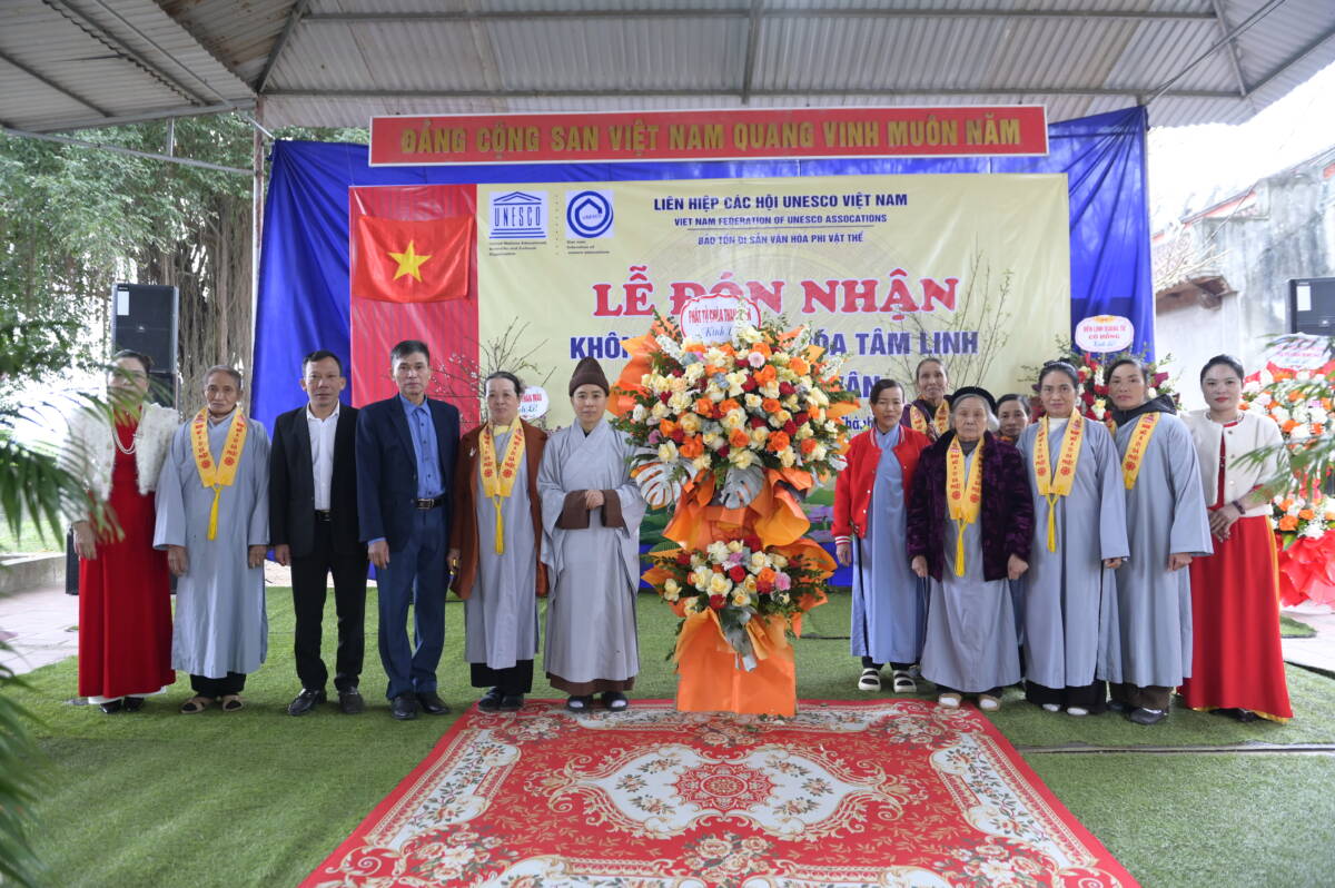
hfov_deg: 73.8
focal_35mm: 24
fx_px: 889
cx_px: 668
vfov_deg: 53.1
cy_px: 444
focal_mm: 24
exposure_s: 1/160
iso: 2000
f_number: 4
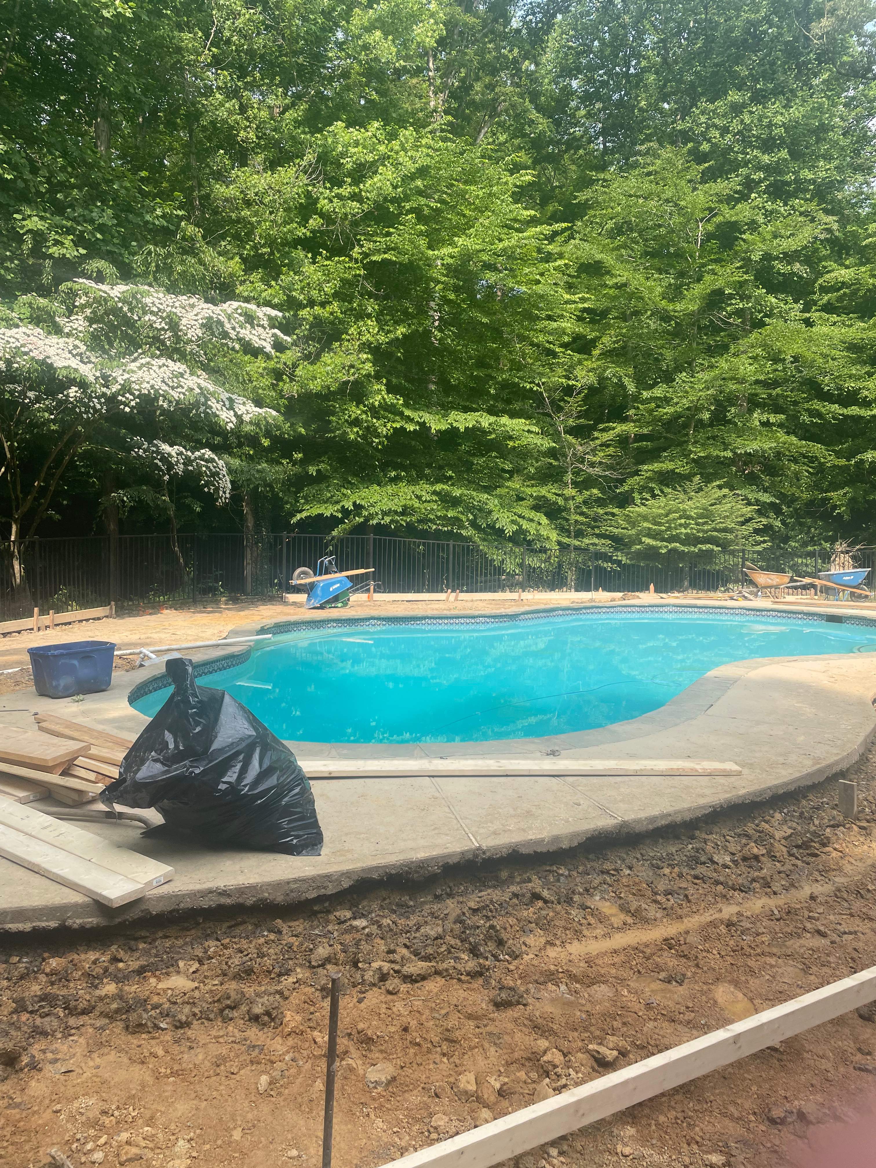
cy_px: 584
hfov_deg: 53.1
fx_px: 877
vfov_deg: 67.3
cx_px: 438
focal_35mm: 26
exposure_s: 1/1416
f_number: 1.6
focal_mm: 4.2
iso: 32
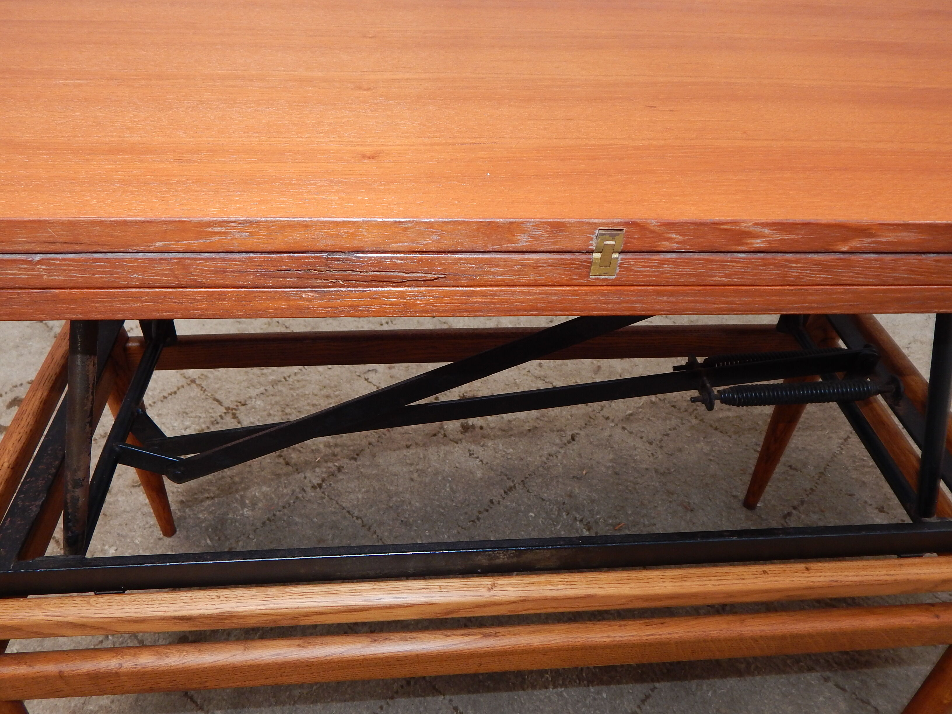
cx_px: 476
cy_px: 357
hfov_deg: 63.4
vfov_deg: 49.7
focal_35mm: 28
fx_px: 770
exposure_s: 1/30
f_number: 3.2
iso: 200
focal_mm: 5.1
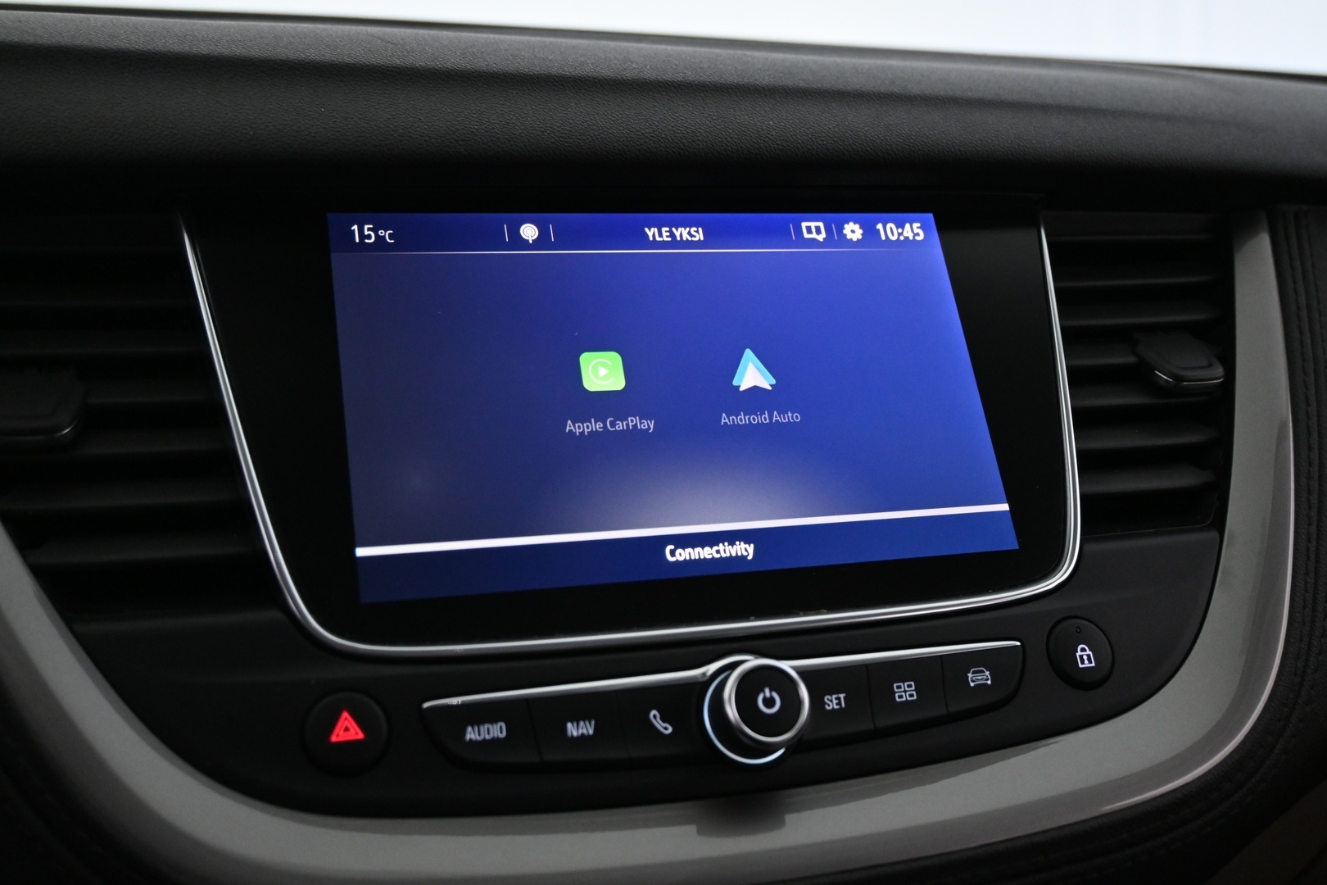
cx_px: 664
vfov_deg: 36.2
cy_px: 442
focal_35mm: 37
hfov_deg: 52.2
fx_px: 1355
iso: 2000
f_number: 4.2
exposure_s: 1/40
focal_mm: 24.5
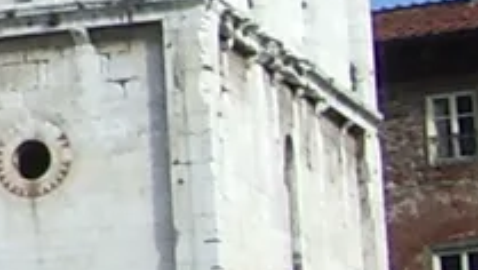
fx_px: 3704
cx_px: -1198
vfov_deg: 4.1
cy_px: -211
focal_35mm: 292
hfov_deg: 6.4
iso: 50
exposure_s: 1/400
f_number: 4.3
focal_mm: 5.8
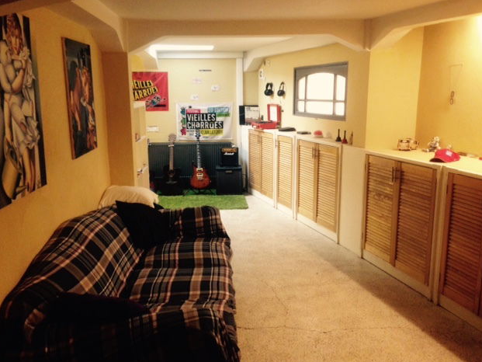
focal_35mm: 34
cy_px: 179
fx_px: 474
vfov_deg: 41.8
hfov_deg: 53.9
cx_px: 236
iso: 160
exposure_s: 1/20
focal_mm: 4.12
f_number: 2.4
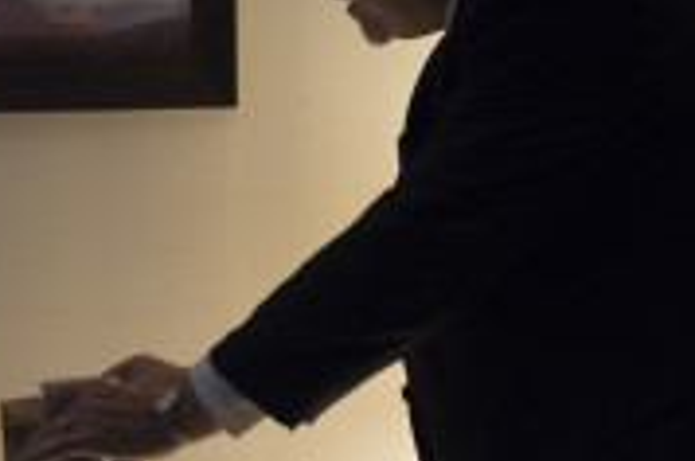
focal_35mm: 135
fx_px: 2602
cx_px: 178
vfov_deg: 10.1
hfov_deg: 15.2
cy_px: 398
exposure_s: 1/20
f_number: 2.8
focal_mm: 40
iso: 2000
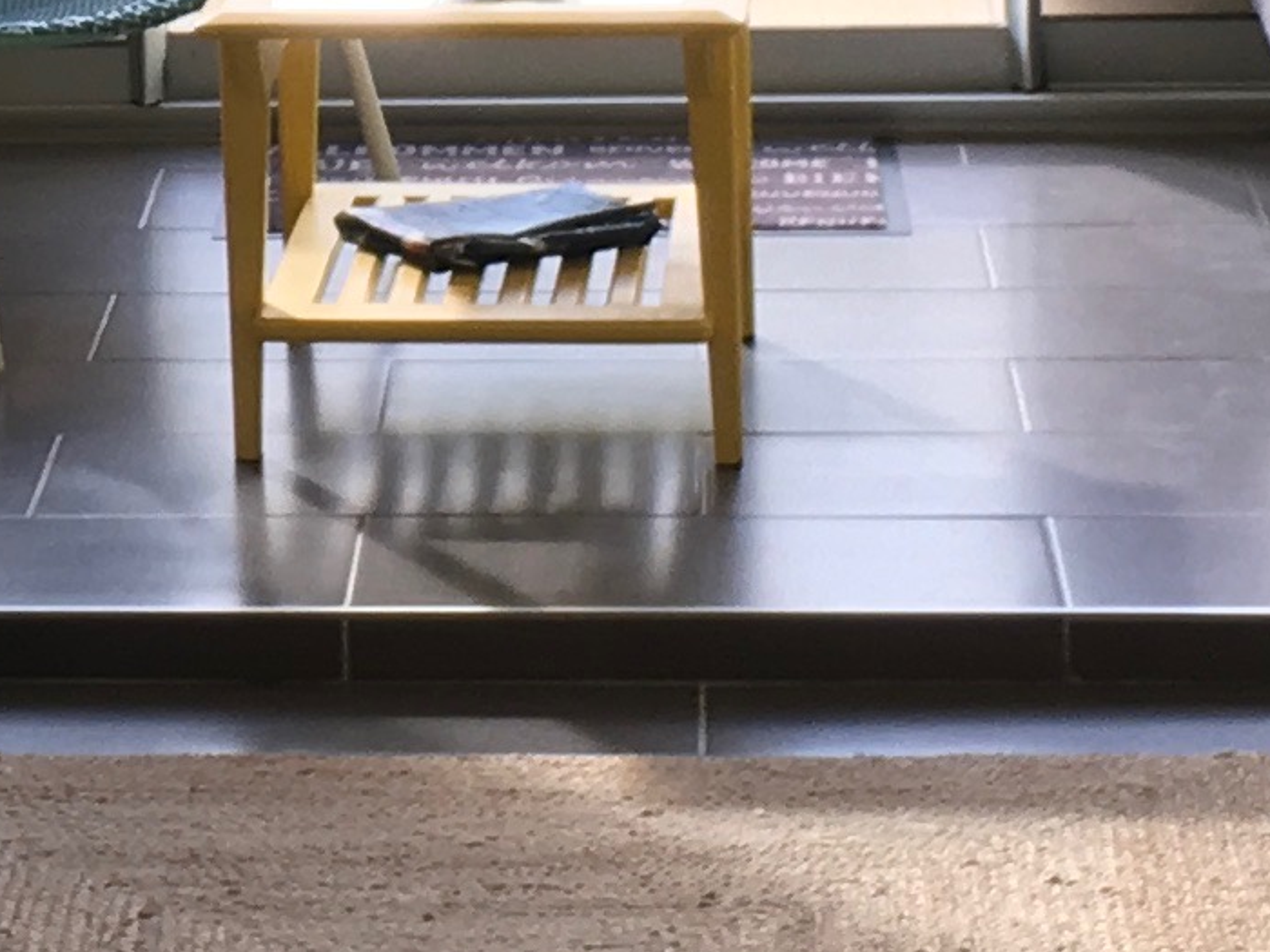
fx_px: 6127
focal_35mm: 167
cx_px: -112
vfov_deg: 8.7
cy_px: -464
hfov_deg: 11.7
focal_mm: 4.15
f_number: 2.2
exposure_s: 1/100
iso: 25
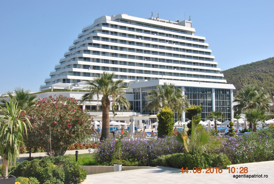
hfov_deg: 44.9
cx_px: 137
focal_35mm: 44
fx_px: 332
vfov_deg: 30.9
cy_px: 92
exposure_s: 1/250
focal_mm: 29
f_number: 8
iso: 100
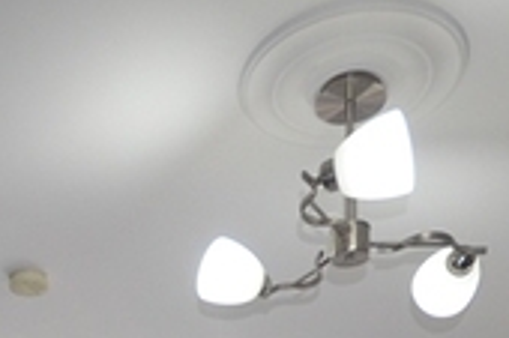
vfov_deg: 16.0
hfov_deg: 30.7
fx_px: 904
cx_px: 106
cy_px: 697
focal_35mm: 64
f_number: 5.6
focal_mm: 10
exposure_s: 1/160
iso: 1000
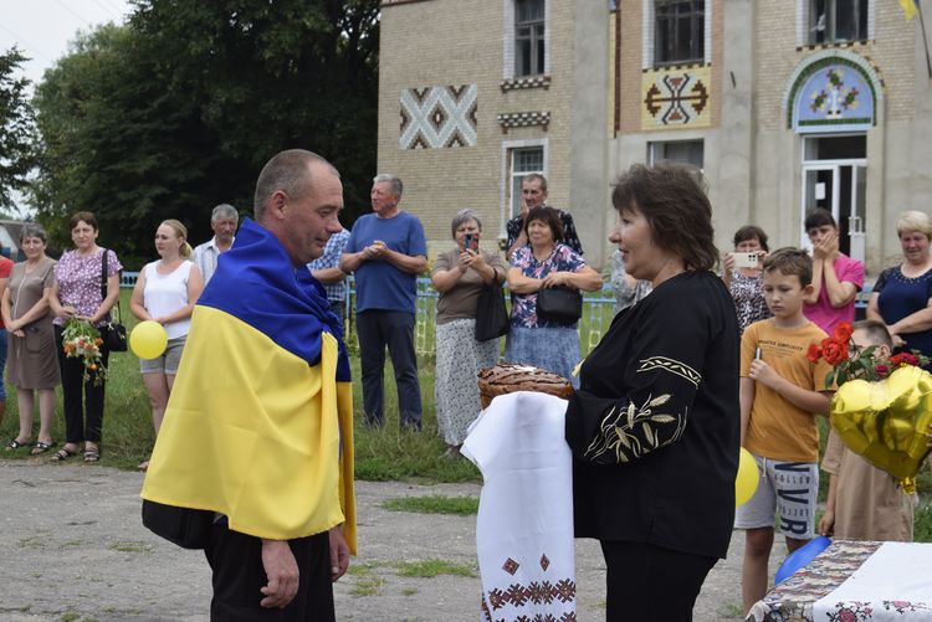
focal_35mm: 75
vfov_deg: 18.2
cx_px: 466
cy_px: 311
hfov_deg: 27.0
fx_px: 1943
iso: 200
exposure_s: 1/320
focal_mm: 50
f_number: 8
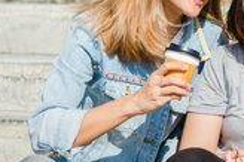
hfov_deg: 7.1
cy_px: 10
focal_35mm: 288
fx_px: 1950
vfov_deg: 4.8
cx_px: 289
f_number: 4
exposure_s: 1/1600
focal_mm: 105
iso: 125
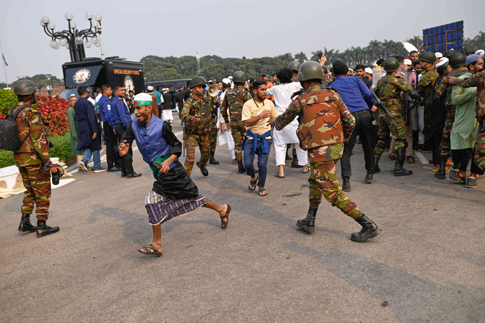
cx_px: 242
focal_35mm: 35
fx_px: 472
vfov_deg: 37.9
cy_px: 162
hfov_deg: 54.4
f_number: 2.5
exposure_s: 1/1600
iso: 160
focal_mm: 35
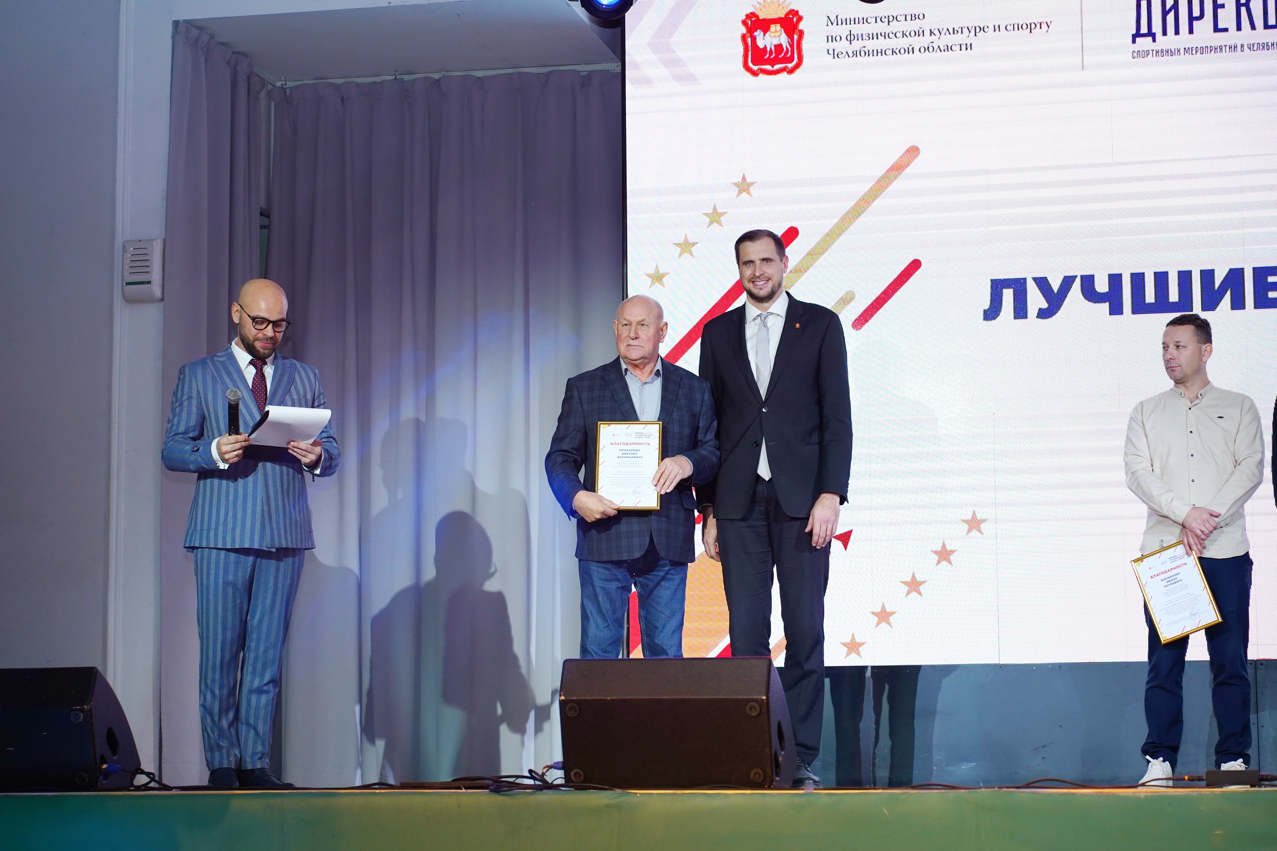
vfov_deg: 18.2
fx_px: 2660
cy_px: 426
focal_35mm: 75
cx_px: 638
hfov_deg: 27.0
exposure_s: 1/200
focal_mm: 75
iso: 1250
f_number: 4
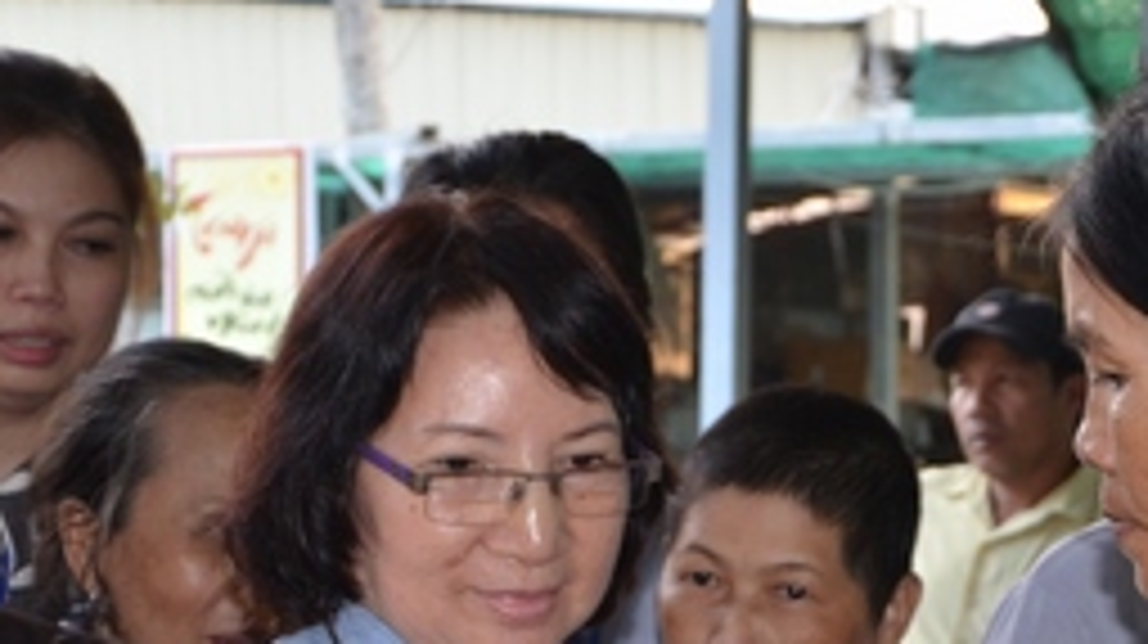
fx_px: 3650
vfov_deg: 9.8
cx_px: 774
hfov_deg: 17.8
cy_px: 930
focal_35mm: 120
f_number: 4.5
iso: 640
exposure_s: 1/60
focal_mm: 30
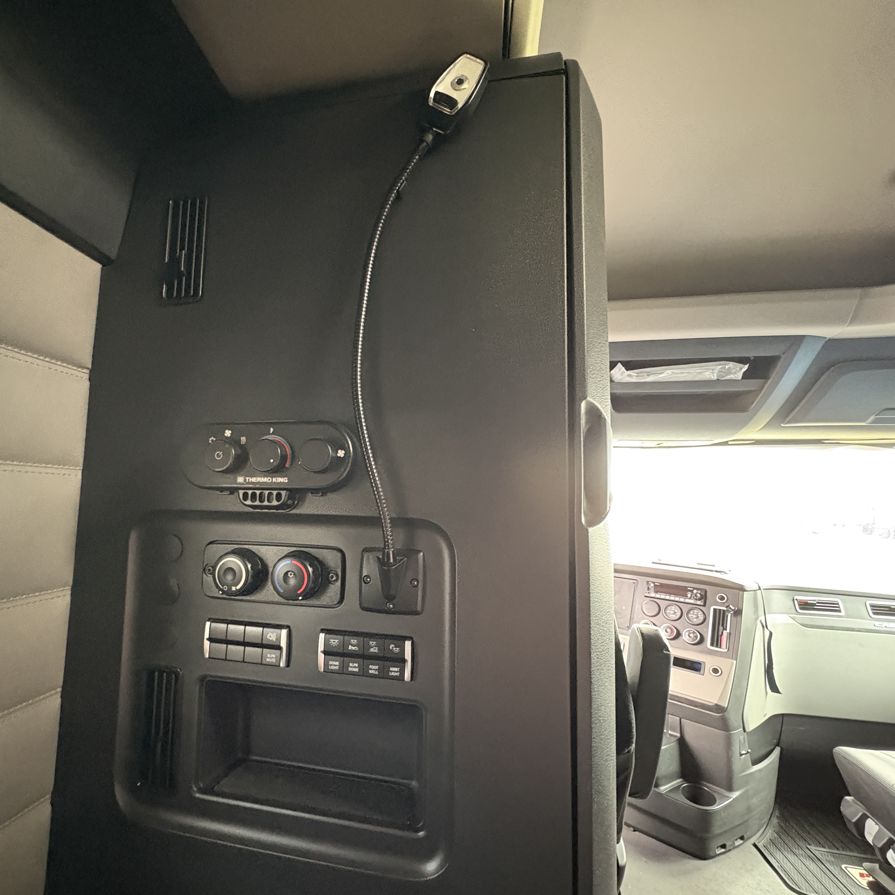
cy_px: 457
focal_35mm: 17
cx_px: 363
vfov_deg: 84.0
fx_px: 497
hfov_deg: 83.1
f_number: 2.2
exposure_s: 1/38
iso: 1000
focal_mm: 2.22
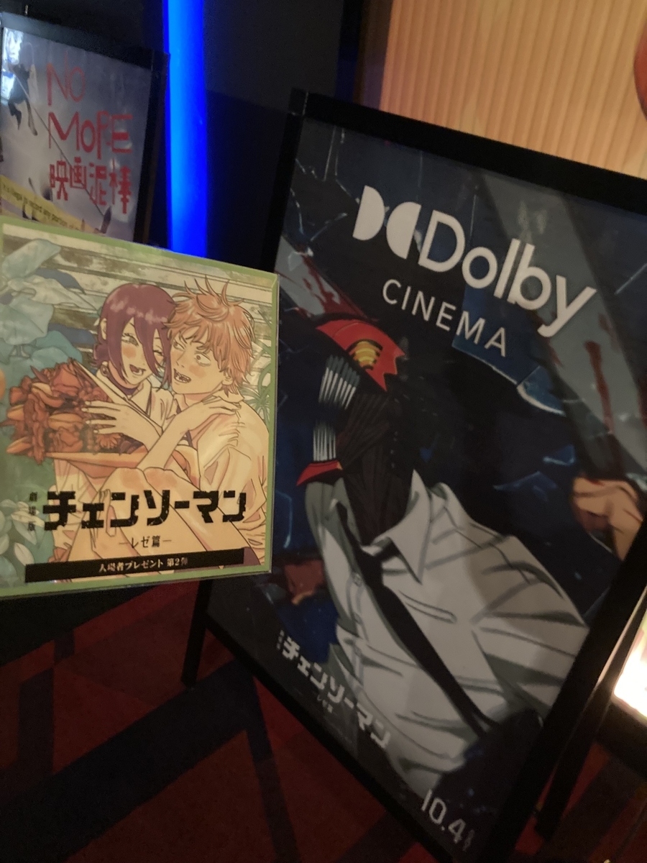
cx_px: 324
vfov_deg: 63.4
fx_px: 698
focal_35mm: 28
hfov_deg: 49.7
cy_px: 432
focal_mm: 3.99
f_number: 1.8
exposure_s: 1/20
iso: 640
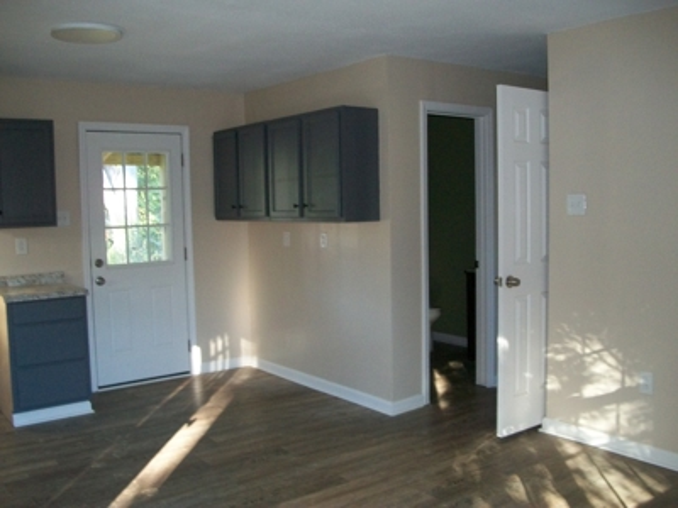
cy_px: 254
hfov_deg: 56.8
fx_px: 627
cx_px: 339
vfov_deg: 44.2
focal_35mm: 32
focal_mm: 5.7
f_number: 2.9
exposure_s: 1/30
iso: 160
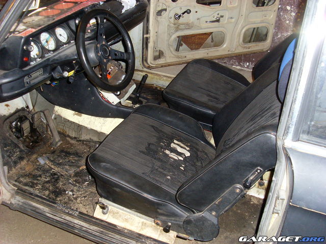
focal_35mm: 38
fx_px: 358
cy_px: 122
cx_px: 163
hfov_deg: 49.0
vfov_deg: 37.7
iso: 120
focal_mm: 6.3
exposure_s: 1/45
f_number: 3
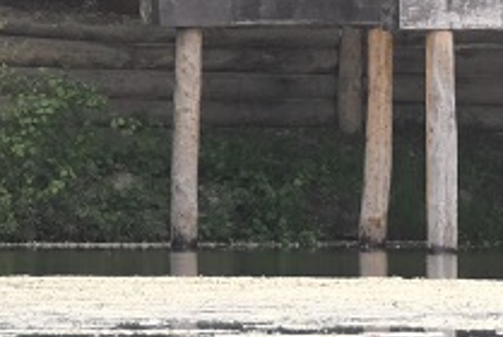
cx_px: 667
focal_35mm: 2132
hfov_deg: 1.0
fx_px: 29830
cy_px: -351
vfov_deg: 0.6
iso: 500
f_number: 5.2
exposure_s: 1/420
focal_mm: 290.6
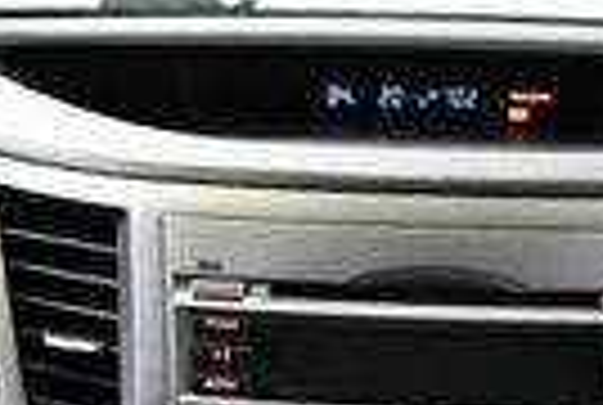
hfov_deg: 11.6
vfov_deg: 7.9
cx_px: -162
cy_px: 598
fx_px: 2887
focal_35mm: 172
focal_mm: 18
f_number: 3.5
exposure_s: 1/100
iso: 3200
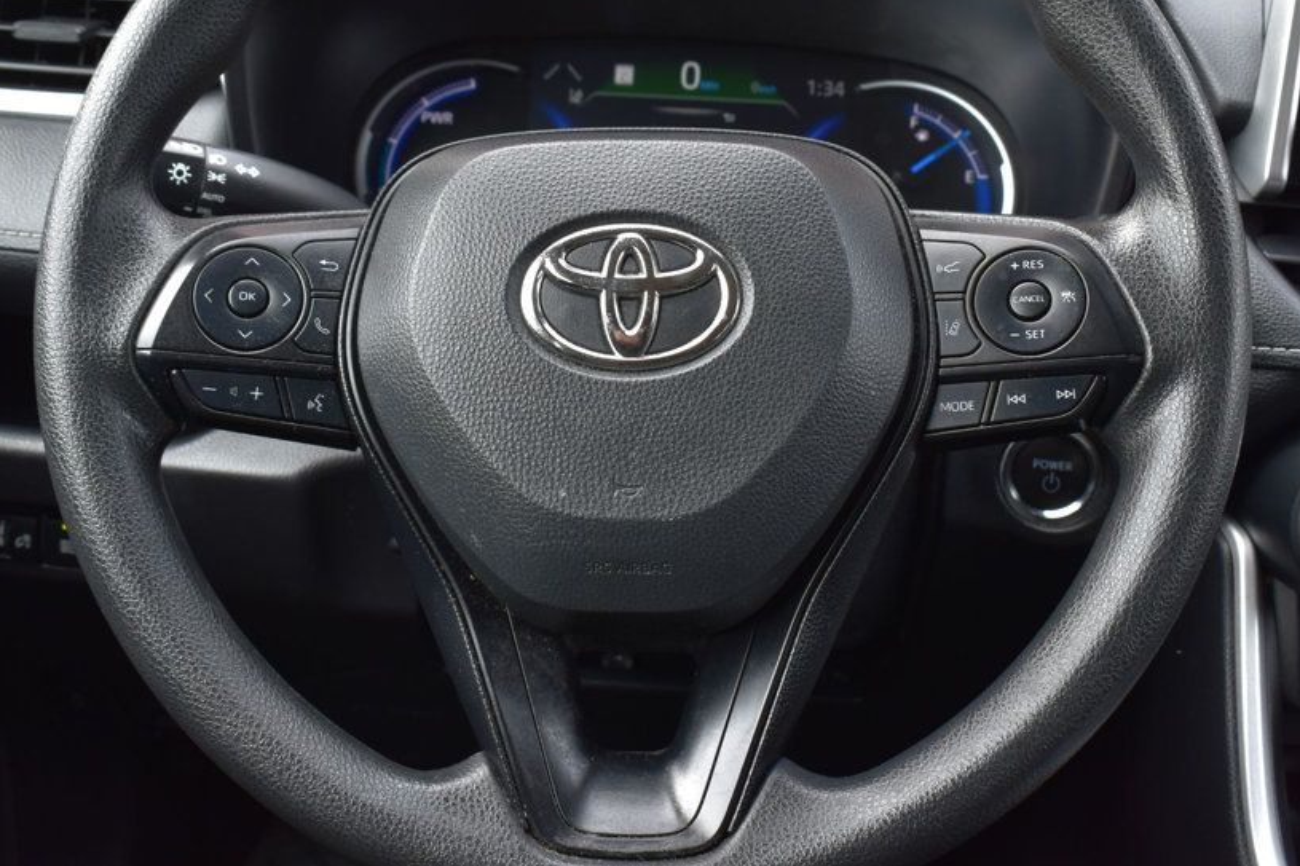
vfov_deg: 27.4
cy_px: 324
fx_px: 1769
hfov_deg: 40.4
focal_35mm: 49
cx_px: 649
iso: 400
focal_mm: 26
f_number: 8
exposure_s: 1/50
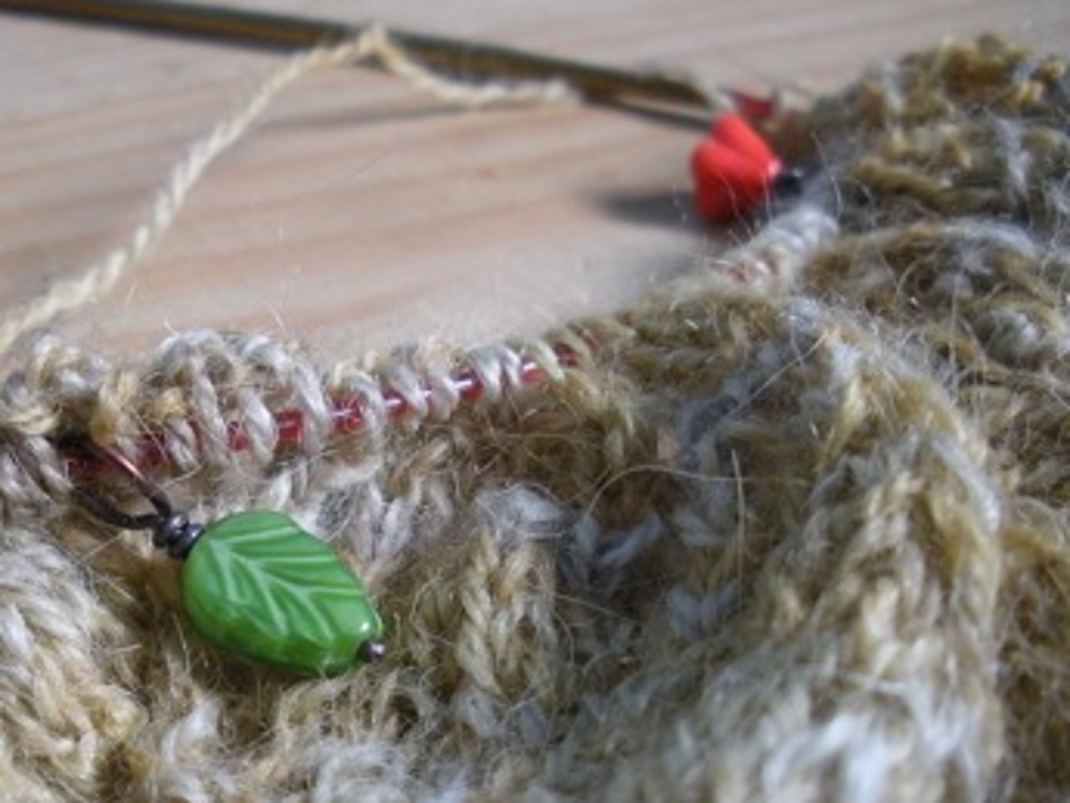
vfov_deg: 29.5
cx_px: 409
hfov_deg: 38.7
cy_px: 526
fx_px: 1515
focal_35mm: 49
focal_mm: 6.3
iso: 400
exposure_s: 1/20.5
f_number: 3.5
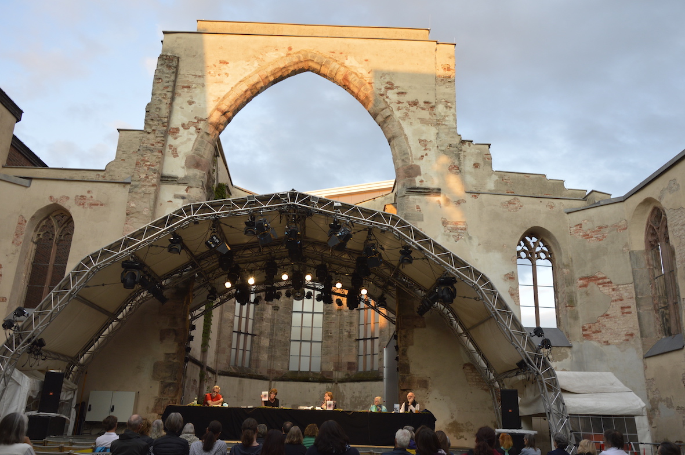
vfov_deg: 47.8
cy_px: 228
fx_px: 513
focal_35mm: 27
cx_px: 342
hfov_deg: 67.4
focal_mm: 18
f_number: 5.6
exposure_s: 1/125
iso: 400
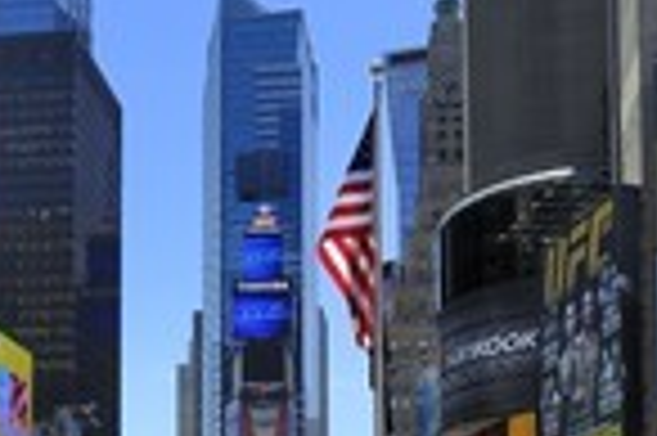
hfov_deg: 29.2
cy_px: 580
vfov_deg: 18.2
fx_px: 1258
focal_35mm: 69
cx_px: 245
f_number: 9
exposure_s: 1/250
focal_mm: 24
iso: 200
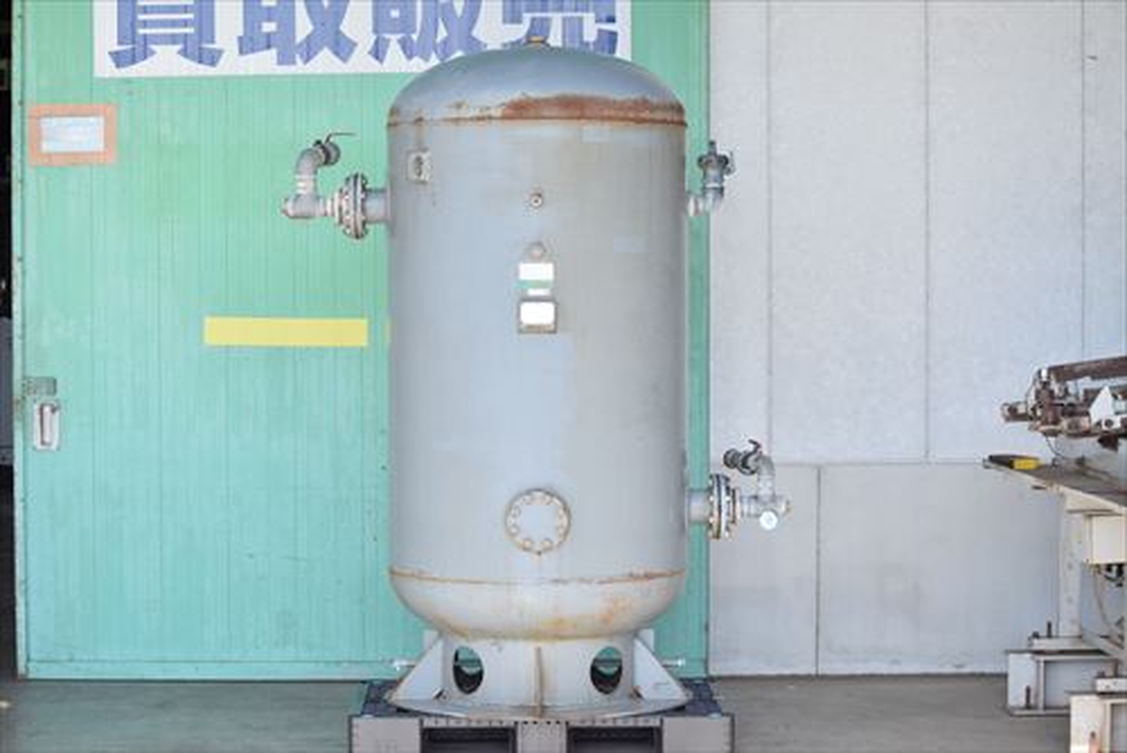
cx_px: 564
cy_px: 376
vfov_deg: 16.6
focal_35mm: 82
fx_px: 2584
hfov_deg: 24.6
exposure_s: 1/1600
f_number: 6.3
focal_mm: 55
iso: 1250
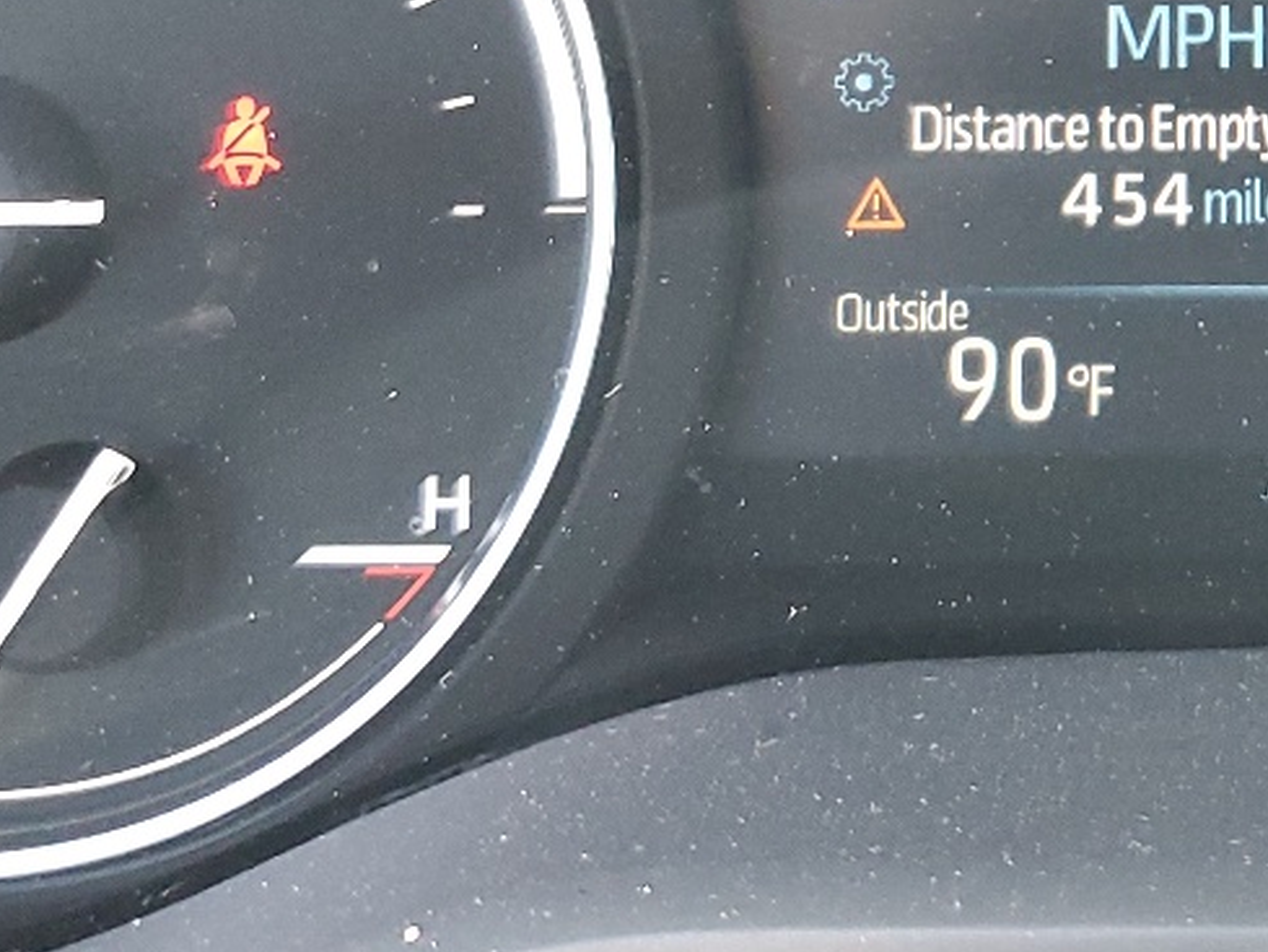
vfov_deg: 16.9
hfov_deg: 22.0
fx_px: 3114
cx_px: 1325
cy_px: -54
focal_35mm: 85
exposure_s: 1/60.2
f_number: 1.5
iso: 235
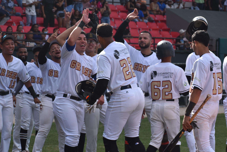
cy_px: 76
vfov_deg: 11.4
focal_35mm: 120
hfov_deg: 17.0
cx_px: 114
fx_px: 757
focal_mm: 80
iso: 400
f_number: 6.3
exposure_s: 1/1600
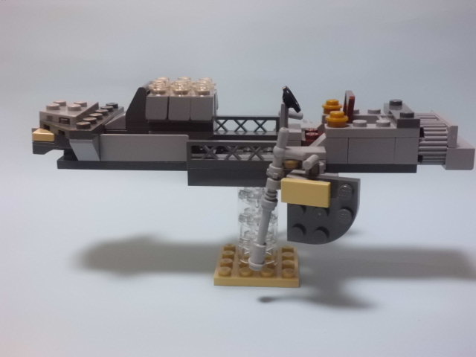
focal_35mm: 47
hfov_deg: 40.4
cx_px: 238
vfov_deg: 30.9
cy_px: 178
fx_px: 646
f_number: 3.4
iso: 400
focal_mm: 8.3
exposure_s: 1/20
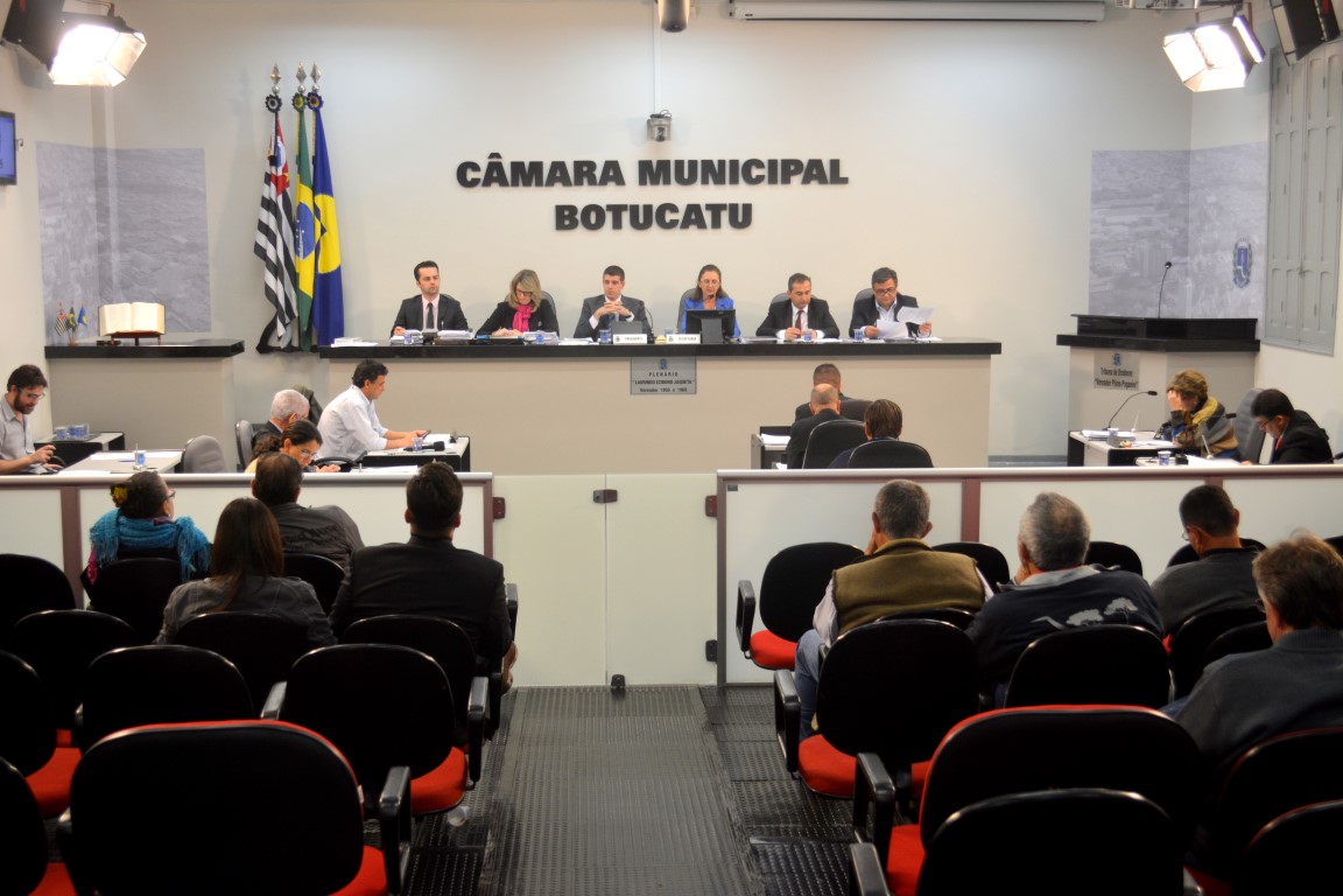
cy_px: 448
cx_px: 672
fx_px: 1679
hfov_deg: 43.6
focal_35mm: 45
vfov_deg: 29.9
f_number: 4.5
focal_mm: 30
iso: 400
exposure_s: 1/60
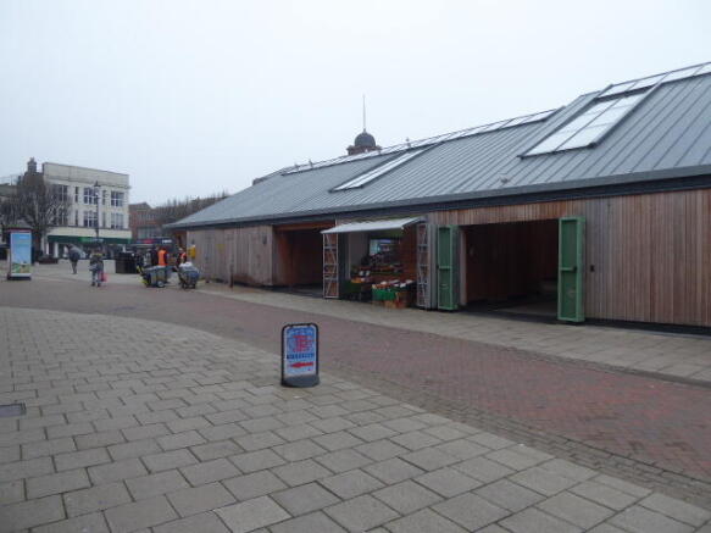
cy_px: 266
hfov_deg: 71.6
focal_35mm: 24
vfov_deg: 56.8
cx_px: 356
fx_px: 493
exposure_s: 1/200
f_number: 3.3
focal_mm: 4.3
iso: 80
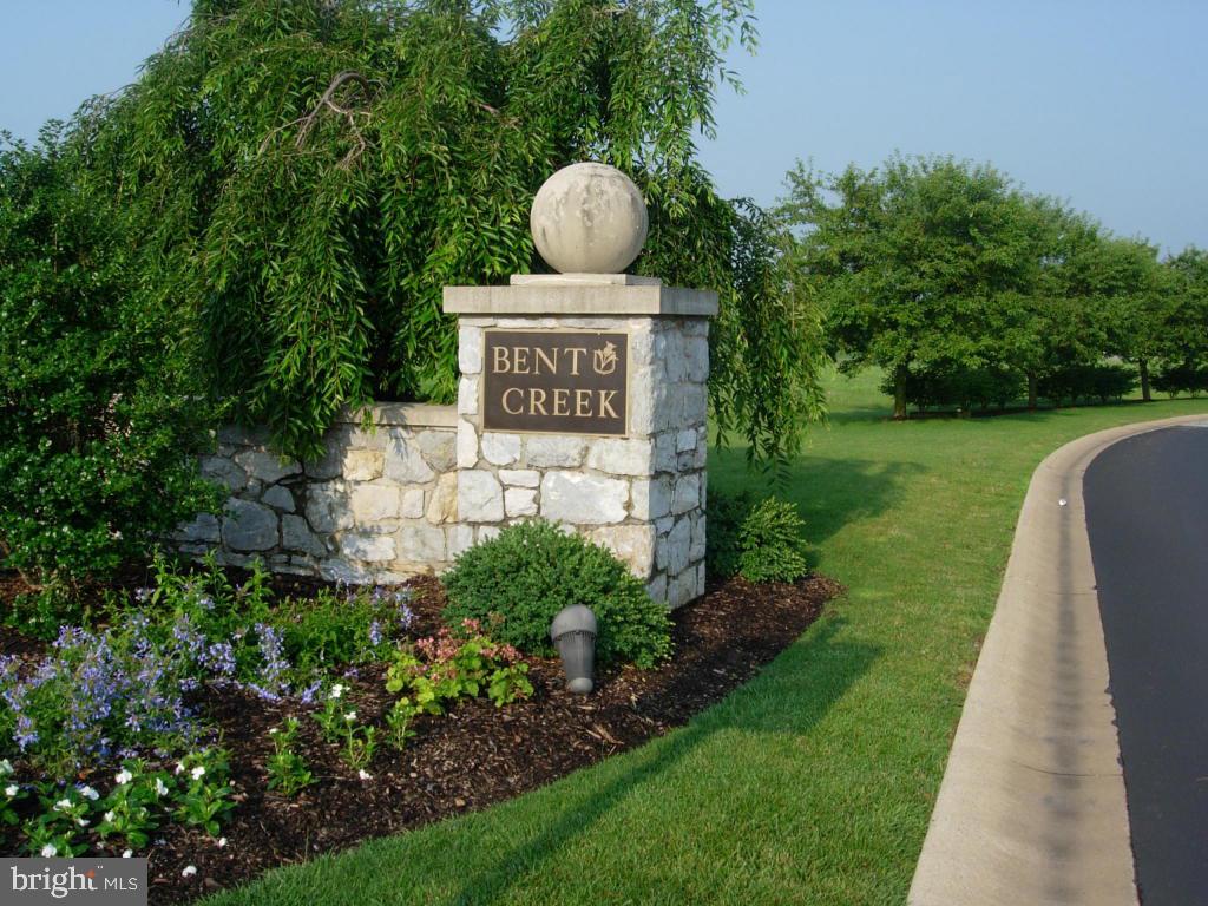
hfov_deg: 49.0
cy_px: 453
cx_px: 604
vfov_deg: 37.7
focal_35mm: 38
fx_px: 1326
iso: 64
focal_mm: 7.8
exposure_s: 1/456
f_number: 4.8
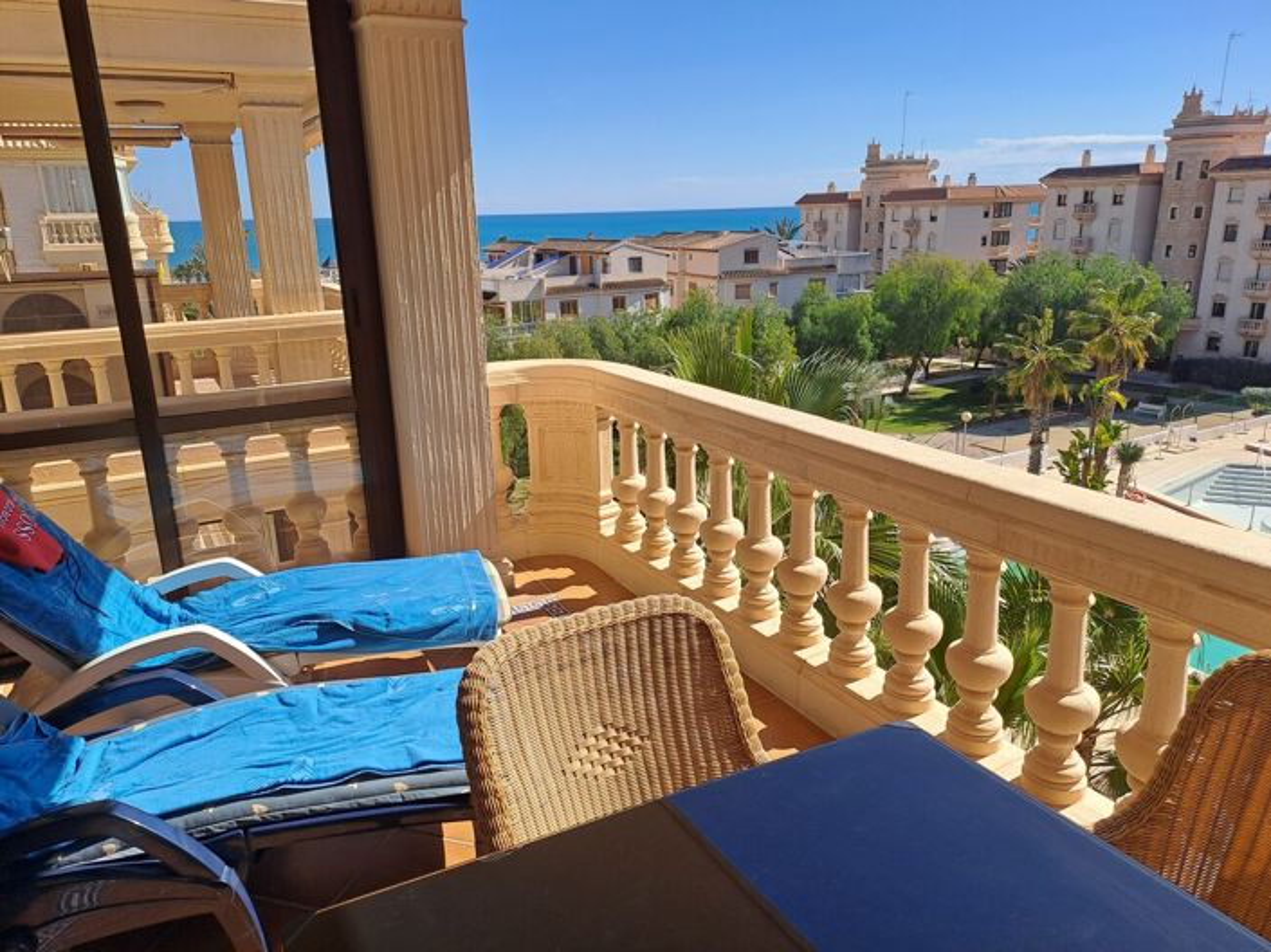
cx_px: 636
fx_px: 917
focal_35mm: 25
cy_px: 476
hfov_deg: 69.4
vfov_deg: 54.8
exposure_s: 1/1698
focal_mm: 4.65
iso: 32
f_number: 1.8
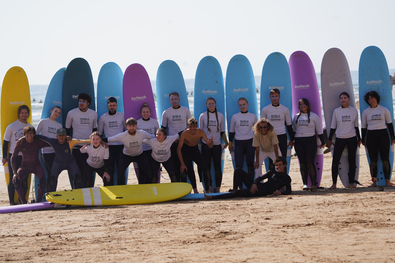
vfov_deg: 6.9
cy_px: 132
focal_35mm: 200
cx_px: 198
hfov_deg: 10.3
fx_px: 2194
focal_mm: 200
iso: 100
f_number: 6.3
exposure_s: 1/400
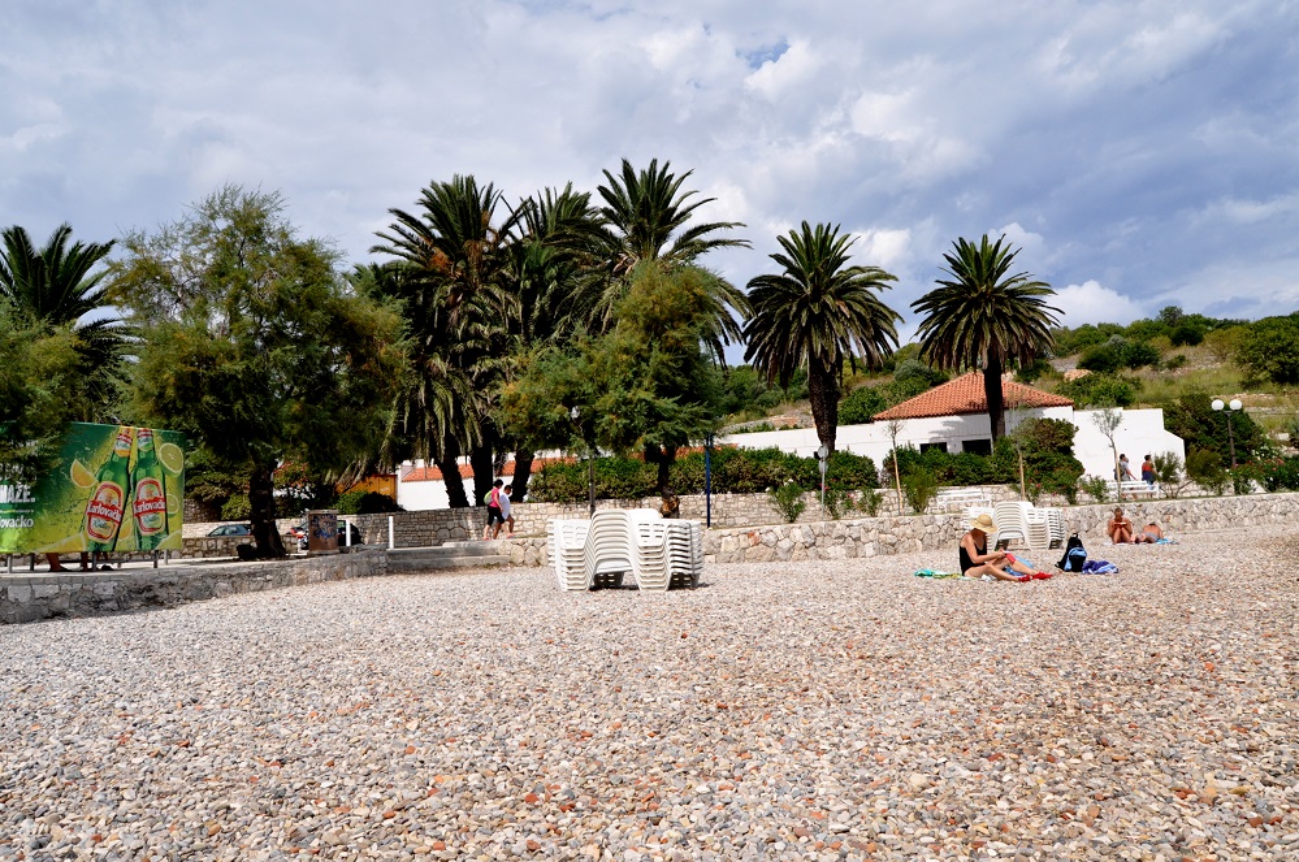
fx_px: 973
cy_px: 431
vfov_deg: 47.8
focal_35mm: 27
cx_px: 650
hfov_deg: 67.5
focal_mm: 18
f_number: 14
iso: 500
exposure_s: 1/640
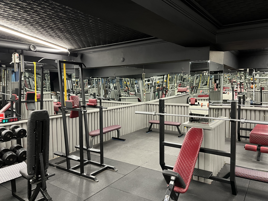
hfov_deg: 67.3
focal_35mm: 26
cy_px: 100
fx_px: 201
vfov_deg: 53.1
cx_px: 134
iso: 400
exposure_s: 1/33
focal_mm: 5.1
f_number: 1.6
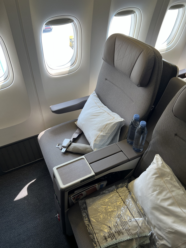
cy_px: 124
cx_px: 93
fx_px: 186
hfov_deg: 53.1
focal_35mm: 26
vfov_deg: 67.3
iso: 32
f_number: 1.5
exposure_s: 1/137
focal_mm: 5.7
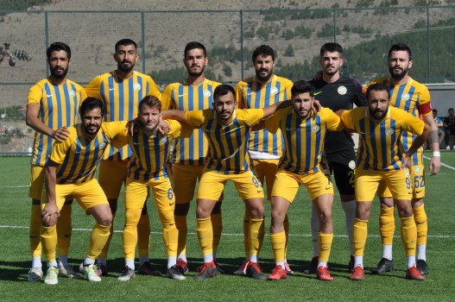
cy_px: 151
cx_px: 228
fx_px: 2083
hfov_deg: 12.5
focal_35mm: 165
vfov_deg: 8.3
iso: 400
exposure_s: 1/1250
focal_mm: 110
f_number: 9
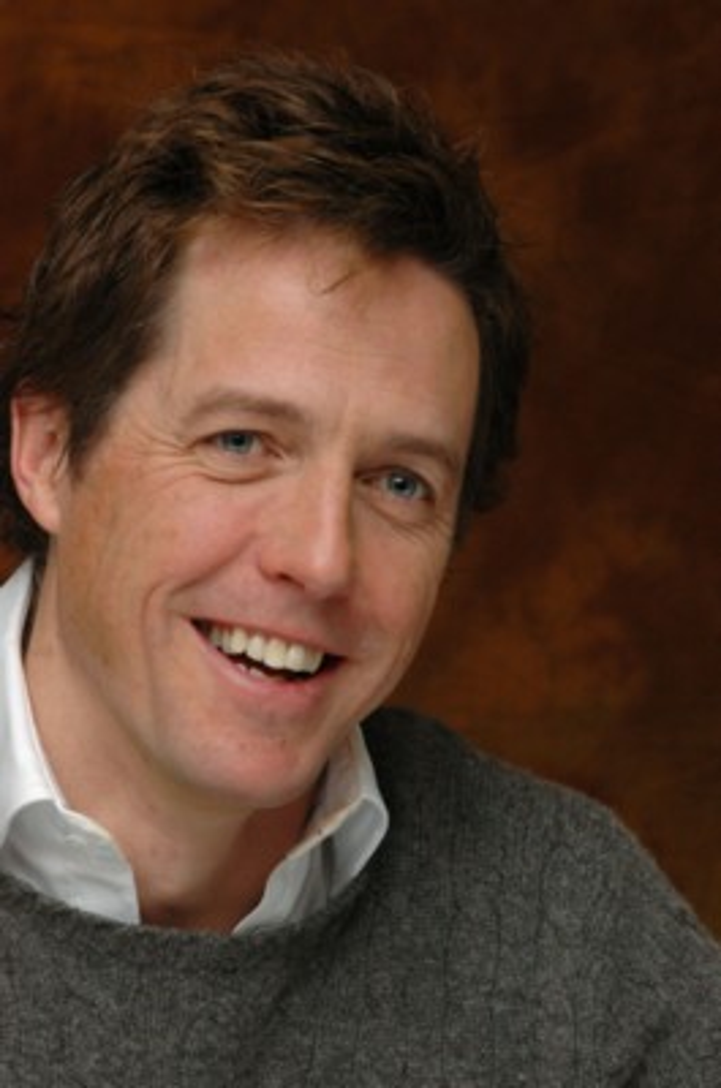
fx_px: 5431
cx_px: 360
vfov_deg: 11.4
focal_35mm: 180
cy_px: 544
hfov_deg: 7.6
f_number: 10
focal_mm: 120
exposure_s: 1/1250
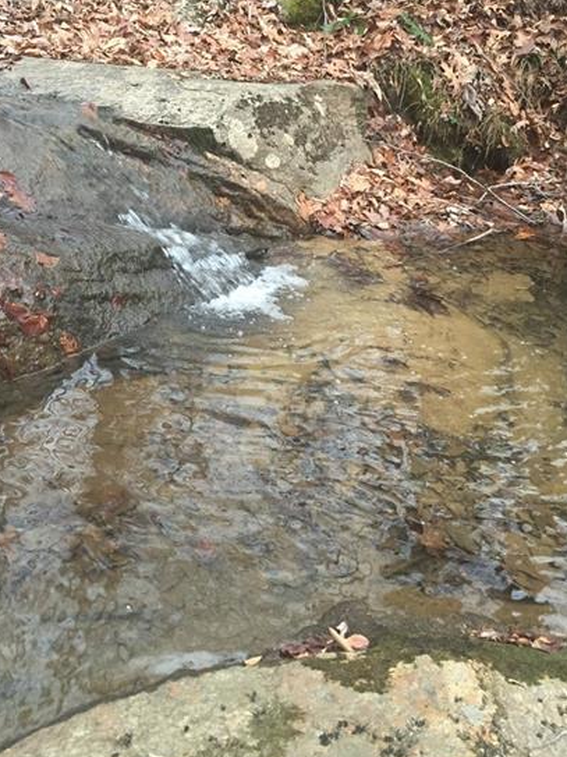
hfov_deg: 35.0
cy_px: 303
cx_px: 238
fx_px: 896
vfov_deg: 45.5
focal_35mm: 41
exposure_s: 1/30
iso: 125
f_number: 2.2
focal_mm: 4.15
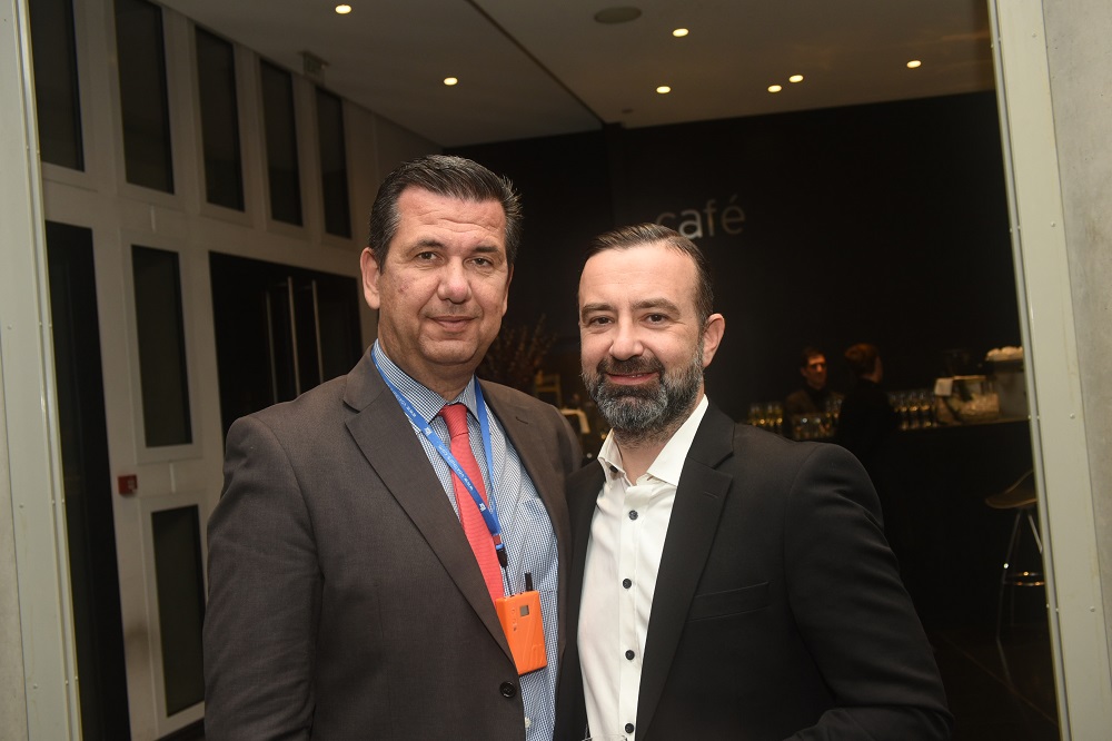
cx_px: 556
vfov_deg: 37.8
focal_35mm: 35
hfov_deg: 54.5
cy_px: 370
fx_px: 1081
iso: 1000
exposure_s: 1/80
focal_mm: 35
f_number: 6.3
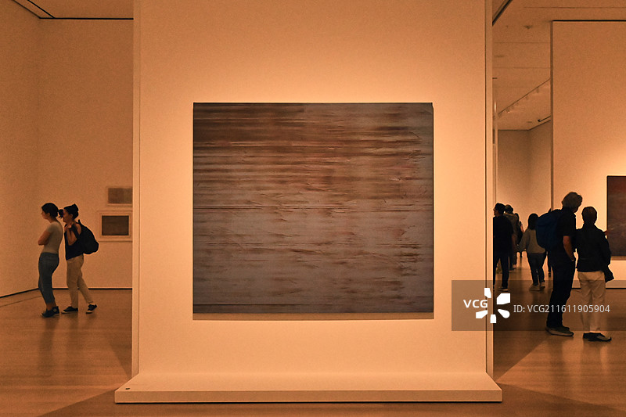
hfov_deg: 53.1
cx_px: 313
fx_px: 626
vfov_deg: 36.9
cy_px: 208
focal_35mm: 36
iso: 8000
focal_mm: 24
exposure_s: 1/640
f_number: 5
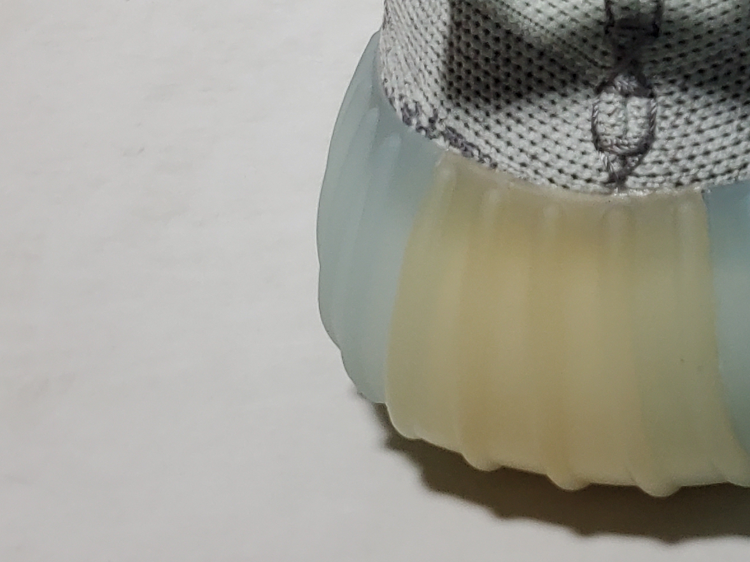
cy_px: -98
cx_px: 1013
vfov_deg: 16.0
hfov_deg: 20.0
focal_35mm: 89
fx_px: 1928
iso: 50
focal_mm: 4.3
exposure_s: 1/550
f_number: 1.5
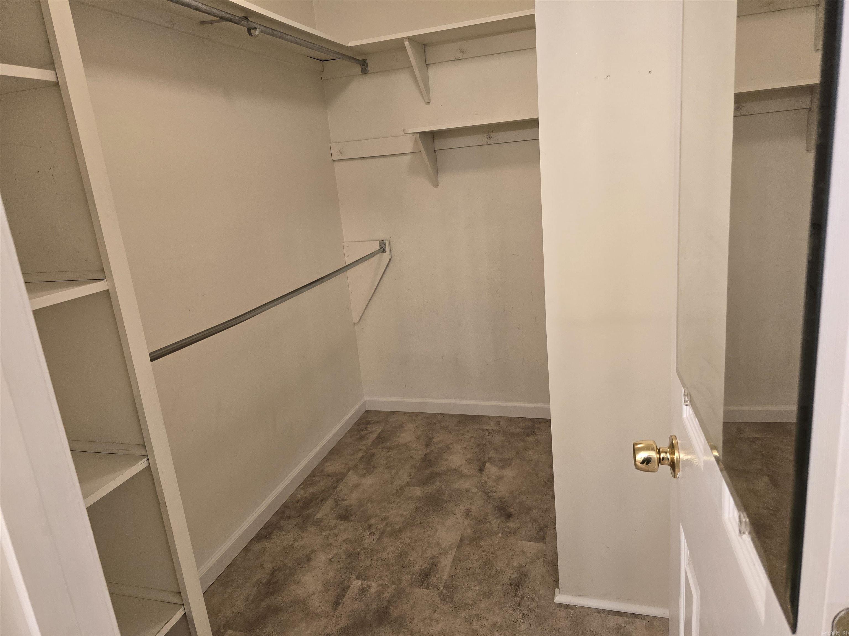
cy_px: 318
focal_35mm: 23
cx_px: 424
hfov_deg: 73.9
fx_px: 564
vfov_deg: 58.9
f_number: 1.7
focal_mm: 6.3
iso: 200
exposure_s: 1/120
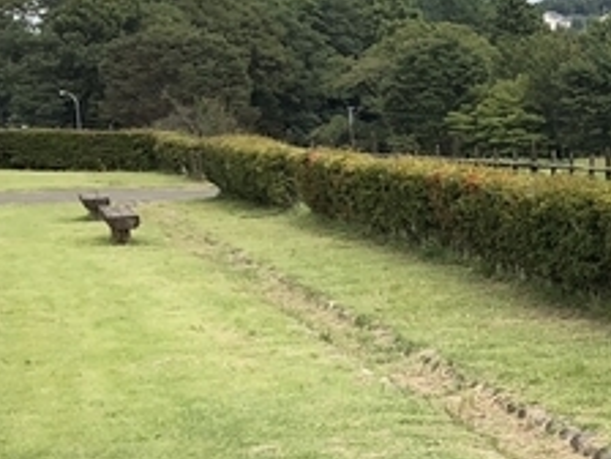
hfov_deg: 14.3
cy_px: 508
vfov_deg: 11.4
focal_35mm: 128
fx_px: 2259
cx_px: 933
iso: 20
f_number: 1.8
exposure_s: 1/979
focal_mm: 3.99
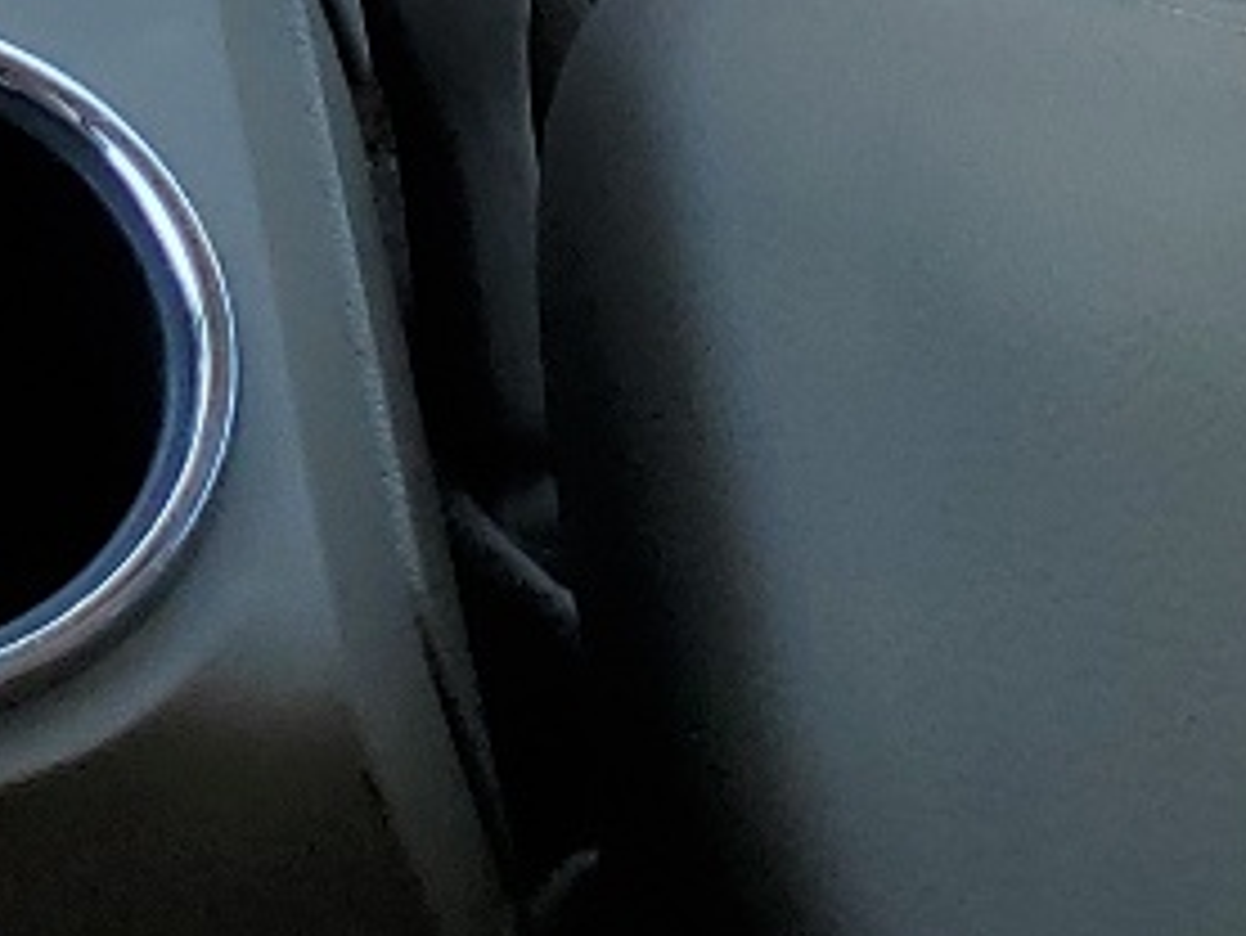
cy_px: -1701
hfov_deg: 12.5
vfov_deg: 8.5
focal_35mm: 150
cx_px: -589
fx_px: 5402
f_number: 1.5
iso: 50
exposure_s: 1/588
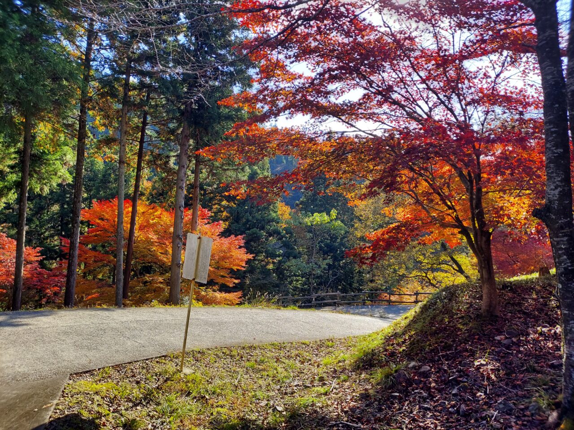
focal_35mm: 25
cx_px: 287
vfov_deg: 54.9
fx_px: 415
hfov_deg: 69.4
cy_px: 215
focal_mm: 4.6
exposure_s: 1/313
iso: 50
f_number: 2
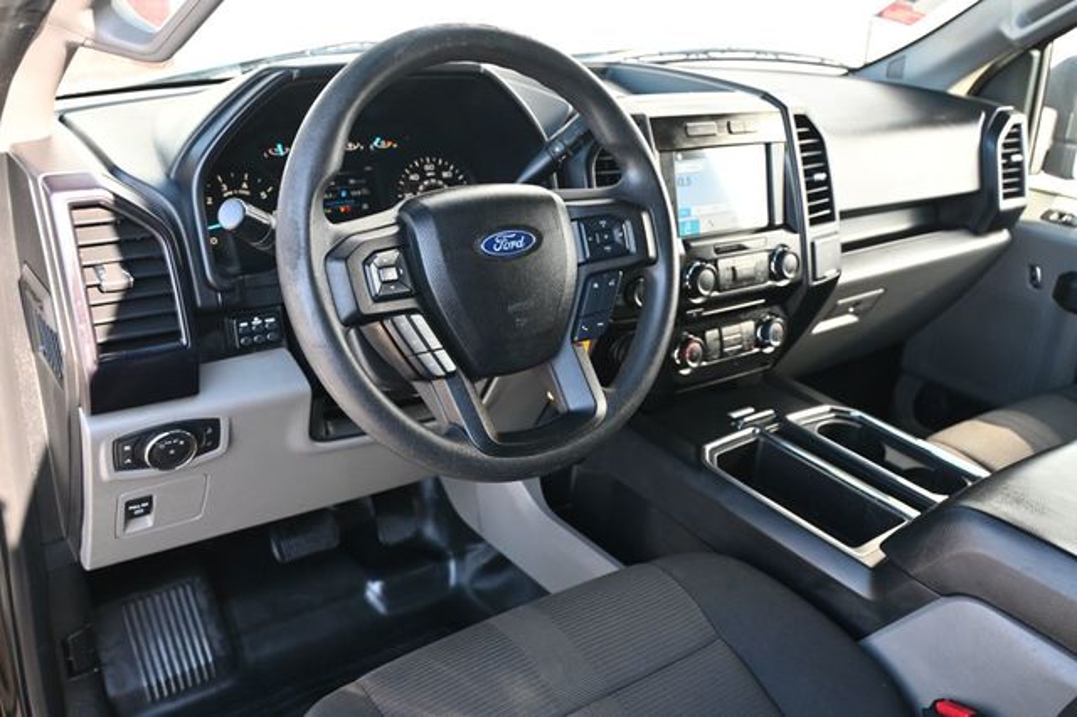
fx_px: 942
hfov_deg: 59.5
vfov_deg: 41.7
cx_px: 538
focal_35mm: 32
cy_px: 358
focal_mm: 21
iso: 640
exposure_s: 1/125
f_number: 4
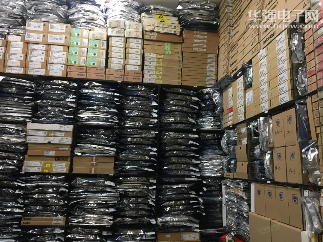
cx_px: 162
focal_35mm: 29
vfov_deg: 48.2
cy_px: 121
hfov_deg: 61.7
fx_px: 271
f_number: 2.2
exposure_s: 1/33
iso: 125
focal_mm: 4.15
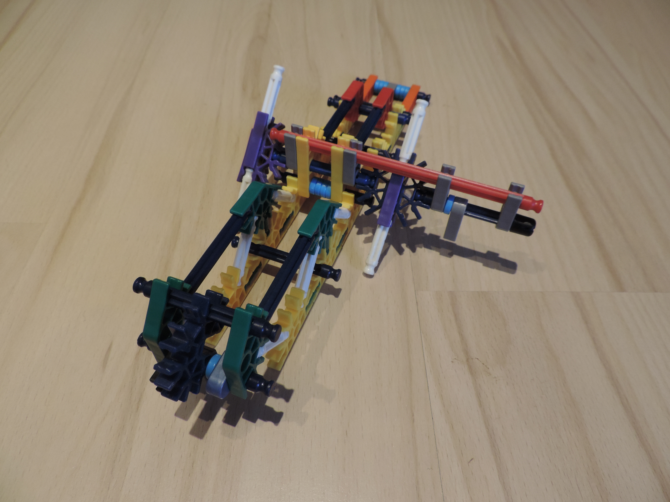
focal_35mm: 24
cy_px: 251
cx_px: 335
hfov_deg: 71.6
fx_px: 465
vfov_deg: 56.8
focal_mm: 4.3
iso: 200
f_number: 3
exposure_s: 1/30
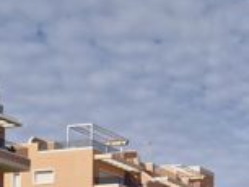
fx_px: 763
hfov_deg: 17.6
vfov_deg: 13.1
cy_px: 293
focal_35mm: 106
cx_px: 308
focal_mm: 6.4
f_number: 1.8
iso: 50
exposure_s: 1/2448
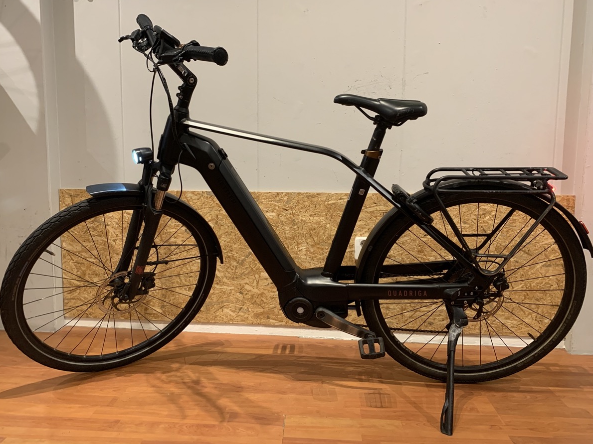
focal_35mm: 28
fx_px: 480
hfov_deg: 63.4
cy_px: 209
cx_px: 283
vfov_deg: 49.7
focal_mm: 4.25
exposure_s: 1/50
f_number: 1.8
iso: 200
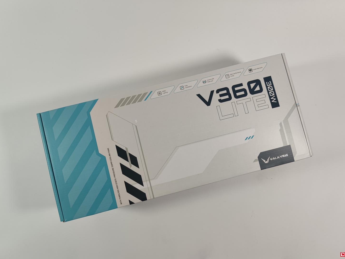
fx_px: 259
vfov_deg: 53.1
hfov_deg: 67.3
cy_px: 126
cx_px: 178
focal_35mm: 26
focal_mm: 6.78
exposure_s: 1/100
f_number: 1.85
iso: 59
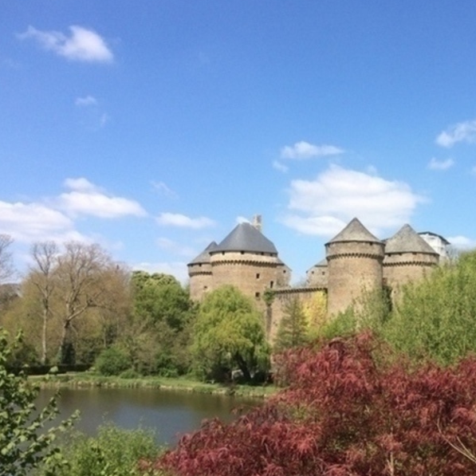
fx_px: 685
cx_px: 401
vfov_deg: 38.2
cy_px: 281
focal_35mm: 44
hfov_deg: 36.6
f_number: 2.2
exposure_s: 1/1786
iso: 32
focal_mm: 4.15
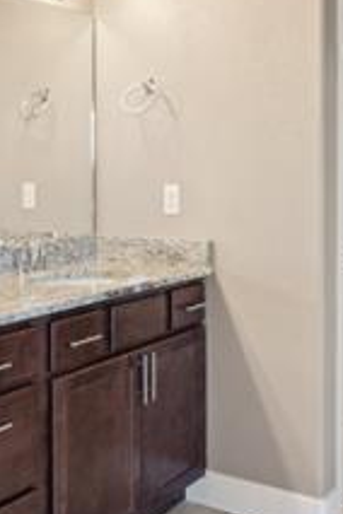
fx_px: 686
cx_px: 147
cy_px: 171
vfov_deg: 40.6
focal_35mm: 48
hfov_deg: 28.0
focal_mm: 16
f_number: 7.1
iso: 500
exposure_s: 1/30
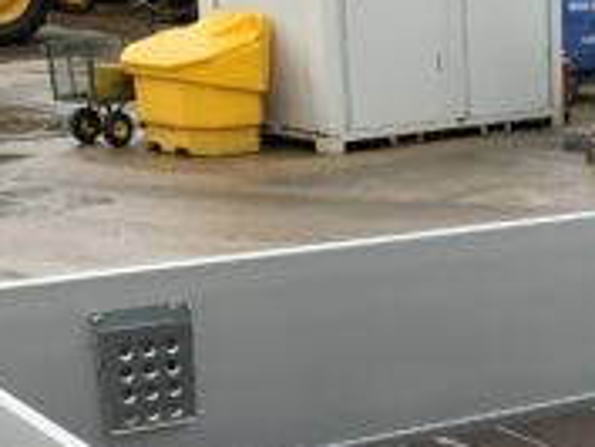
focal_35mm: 105
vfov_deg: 13.4
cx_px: 689
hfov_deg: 17.9
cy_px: 632
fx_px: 1806
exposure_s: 1/231
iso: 16
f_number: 1.8
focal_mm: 3
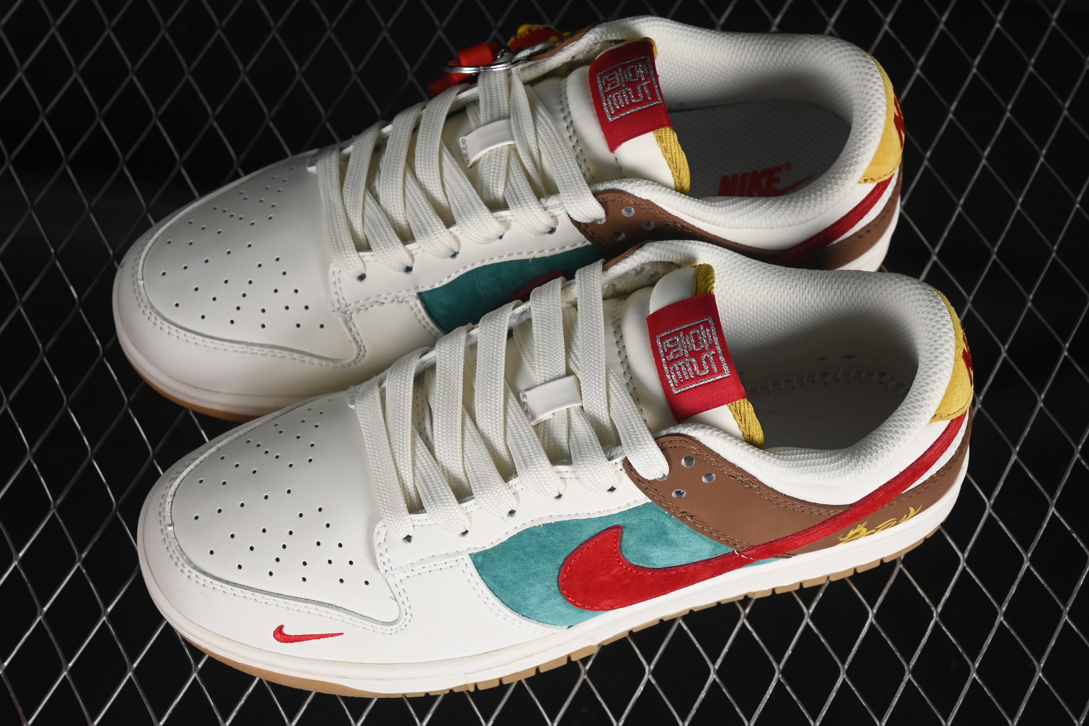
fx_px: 2269
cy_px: 363
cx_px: 544
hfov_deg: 27.0
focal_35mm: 75
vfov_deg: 18.2
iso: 160
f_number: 7.1
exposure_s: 1/80
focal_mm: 50
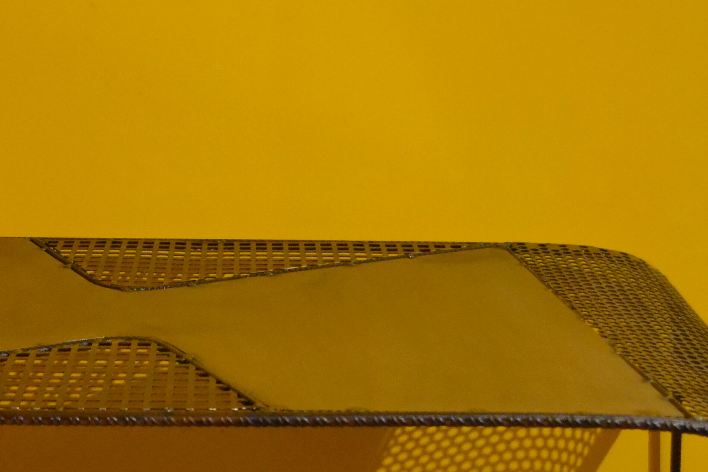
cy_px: 424
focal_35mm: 80
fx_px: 1573
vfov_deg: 16.8
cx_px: 111
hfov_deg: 24.8
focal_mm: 22
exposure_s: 1/8
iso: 3200
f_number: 4
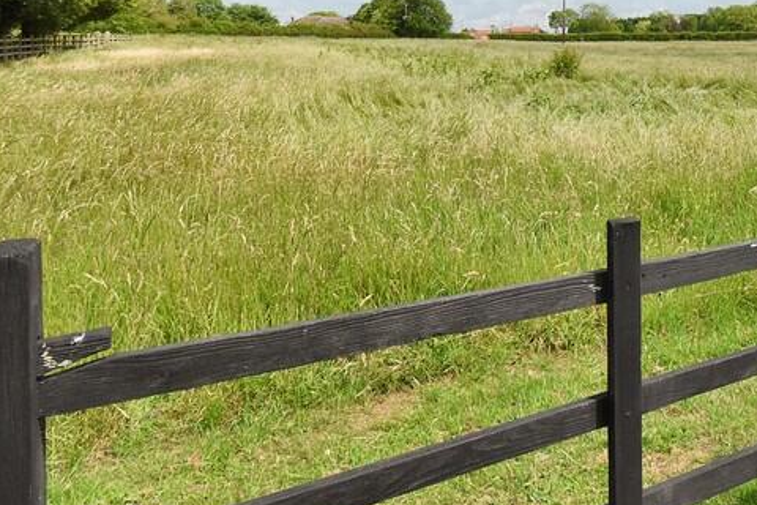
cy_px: 51
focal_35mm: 32
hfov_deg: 51.3
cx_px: 692
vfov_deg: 38.3
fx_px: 673
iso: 800
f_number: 14
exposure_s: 1/800
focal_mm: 10
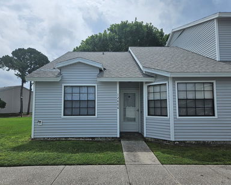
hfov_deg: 68.0
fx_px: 171
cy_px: 92
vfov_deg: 56.8
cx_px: 119
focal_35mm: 25
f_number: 1.8
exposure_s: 1/3882
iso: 25
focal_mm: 5.4
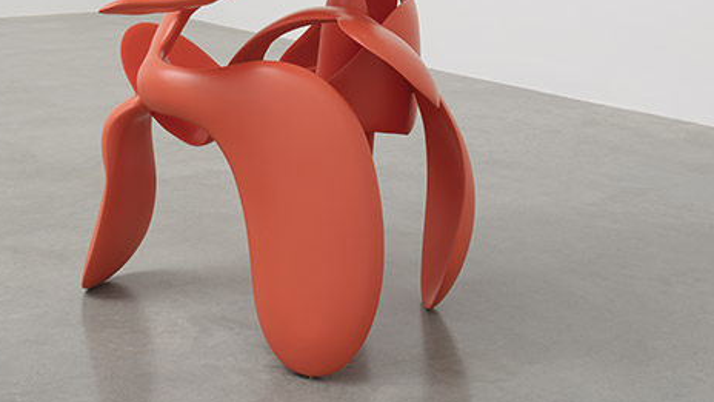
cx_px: 302
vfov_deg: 18.0
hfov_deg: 33.8
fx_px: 1174
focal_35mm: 62
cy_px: -133
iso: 100
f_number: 11
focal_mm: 45
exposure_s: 1/125
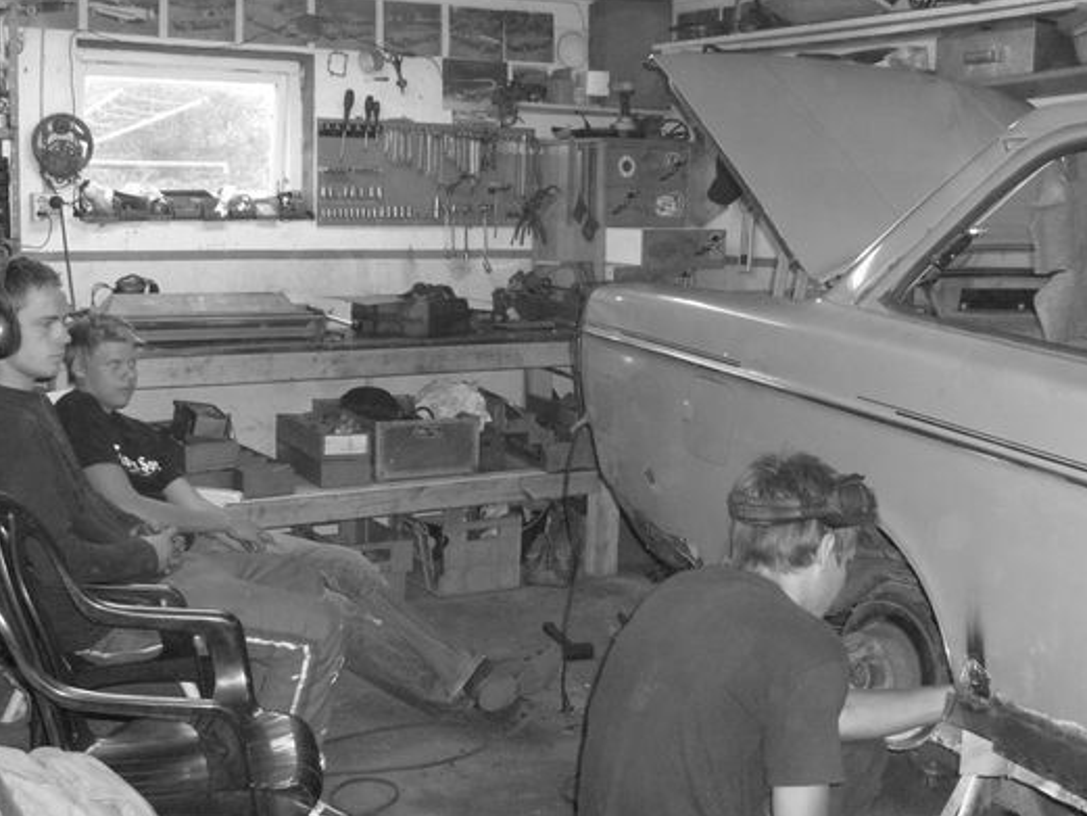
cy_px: 422
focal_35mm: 43
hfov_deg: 43.8
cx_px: 474
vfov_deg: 33.6
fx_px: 1351
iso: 200
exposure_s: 1/45
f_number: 2.8
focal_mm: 5.8
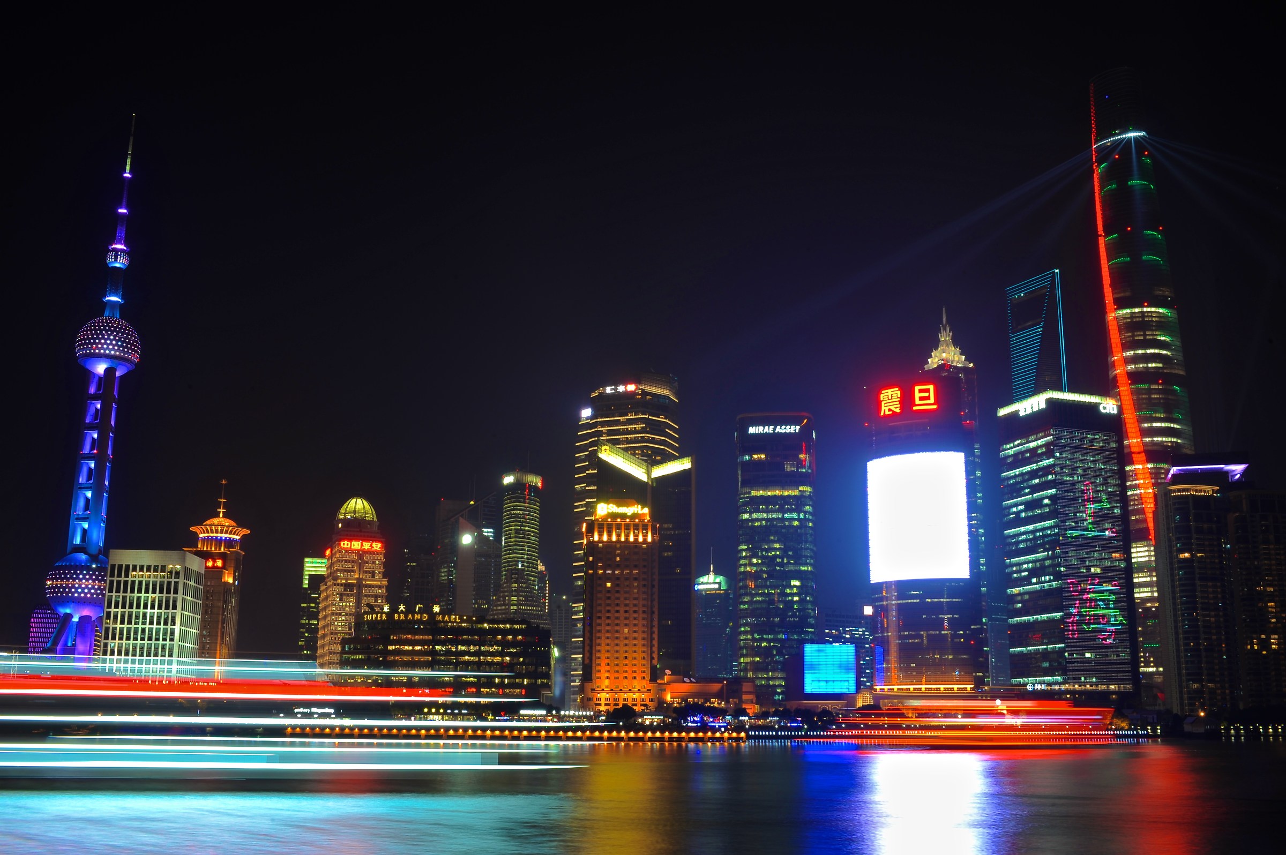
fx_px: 1249
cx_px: 643
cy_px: 428
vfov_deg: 37.8
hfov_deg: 54.5
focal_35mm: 35
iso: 100
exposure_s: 13
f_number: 22
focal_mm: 35
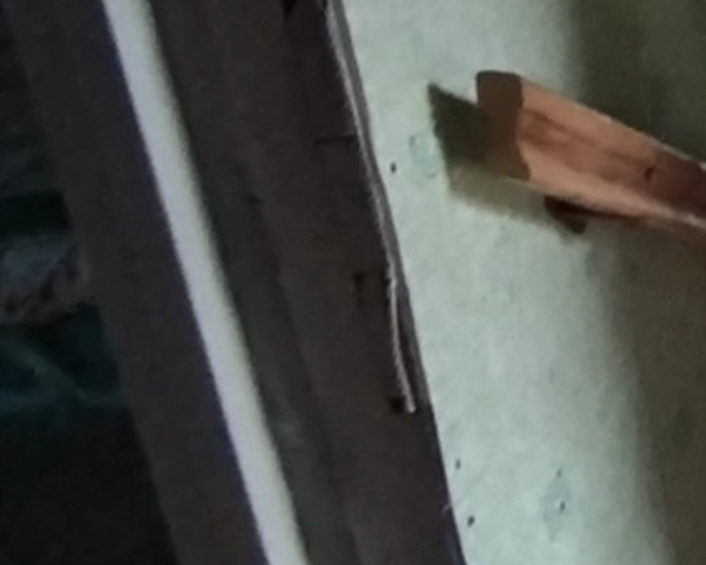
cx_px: 1296
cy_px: -119
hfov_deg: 19.1
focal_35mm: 74
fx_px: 1547
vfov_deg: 19.5
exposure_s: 1/50
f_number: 2.2
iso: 150
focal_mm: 1.42
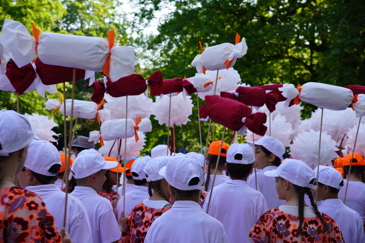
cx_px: 182
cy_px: 122
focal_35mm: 75
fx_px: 760
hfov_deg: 27.0
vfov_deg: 18.2
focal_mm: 50
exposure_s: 1/125
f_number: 5
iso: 100
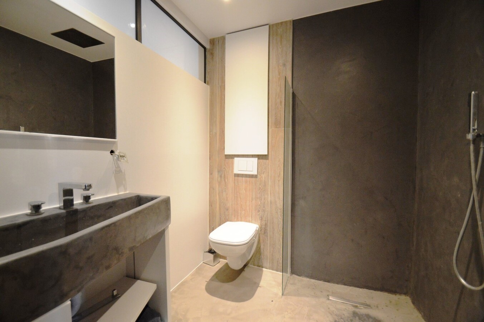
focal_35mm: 15
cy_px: 161
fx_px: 202
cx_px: 242
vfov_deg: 77.2
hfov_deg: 100.4
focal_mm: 10
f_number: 3.5
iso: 1800
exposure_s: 1/60
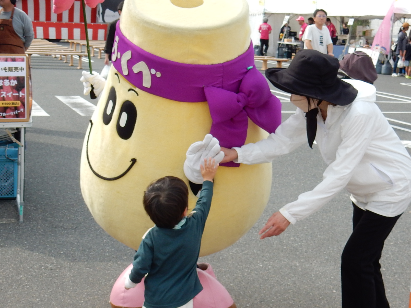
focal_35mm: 72
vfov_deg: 20.4
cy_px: 135
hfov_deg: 27.0
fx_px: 855
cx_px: 179
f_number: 4.5
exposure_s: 1/640
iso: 125
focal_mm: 9
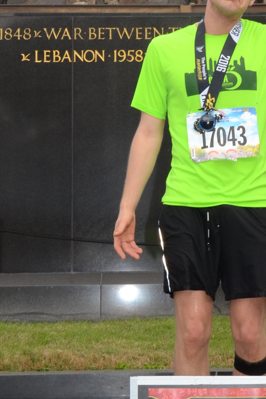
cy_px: 17
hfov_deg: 9.4
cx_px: 195
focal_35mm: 145
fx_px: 1611
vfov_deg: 13.9
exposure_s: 1/200
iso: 400
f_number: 11
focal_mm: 35
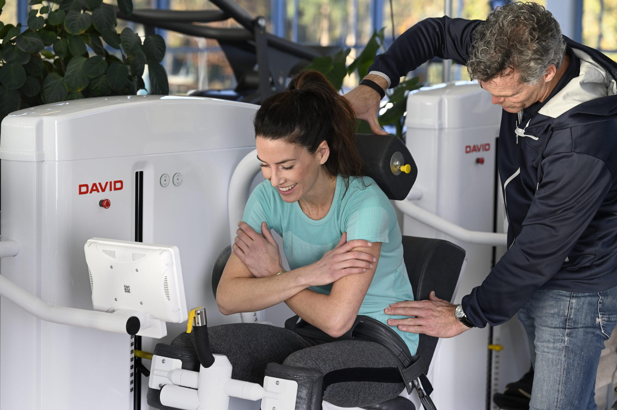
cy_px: 205
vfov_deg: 14.5
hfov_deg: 21.7
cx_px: 308
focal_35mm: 94
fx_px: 1610
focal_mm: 94
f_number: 4.5
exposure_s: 1/400
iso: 500
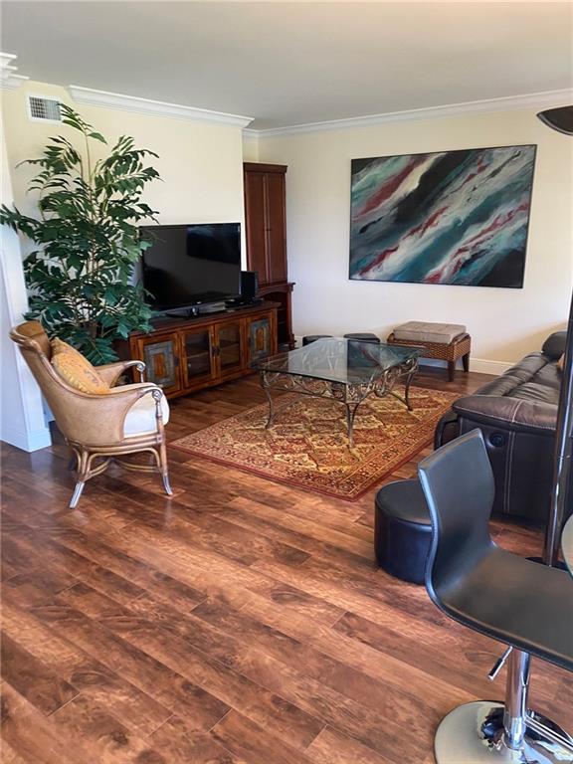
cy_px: 382
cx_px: 286
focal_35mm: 26
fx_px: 574
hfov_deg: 53.1
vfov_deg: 67.3
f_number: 1.8
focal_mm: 4.25
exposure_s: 1/60
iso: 160
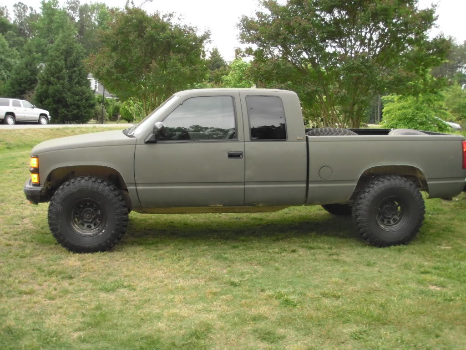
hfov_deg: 49.0
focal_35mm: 38
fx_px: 512
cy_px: 175
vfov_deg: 37.7
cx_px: 233
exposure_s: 1/30
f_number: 3.5
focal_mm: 6.7
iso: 100
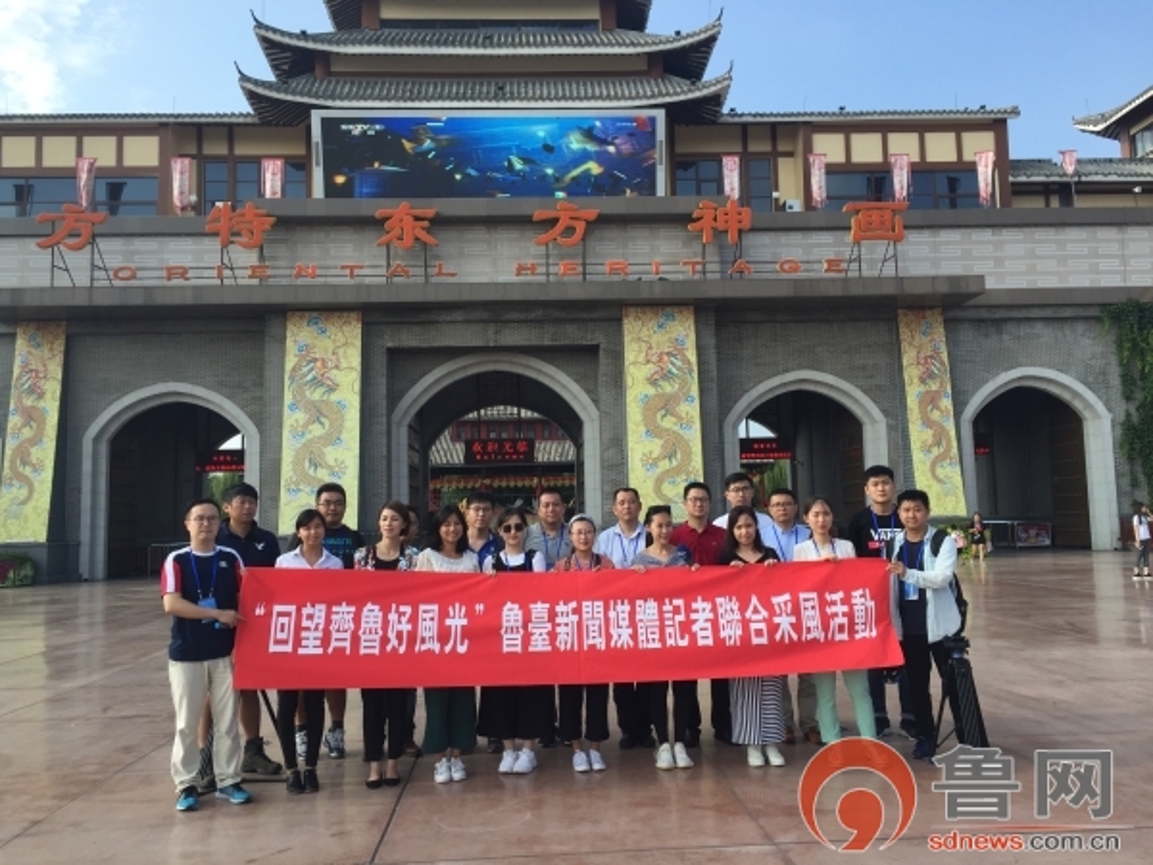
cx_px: 576
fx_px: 966
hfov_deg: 61.7
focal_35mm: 29
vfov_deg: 48.2
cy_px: 432
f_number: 2.2
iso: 32
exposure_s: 1/920
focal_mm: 4.15
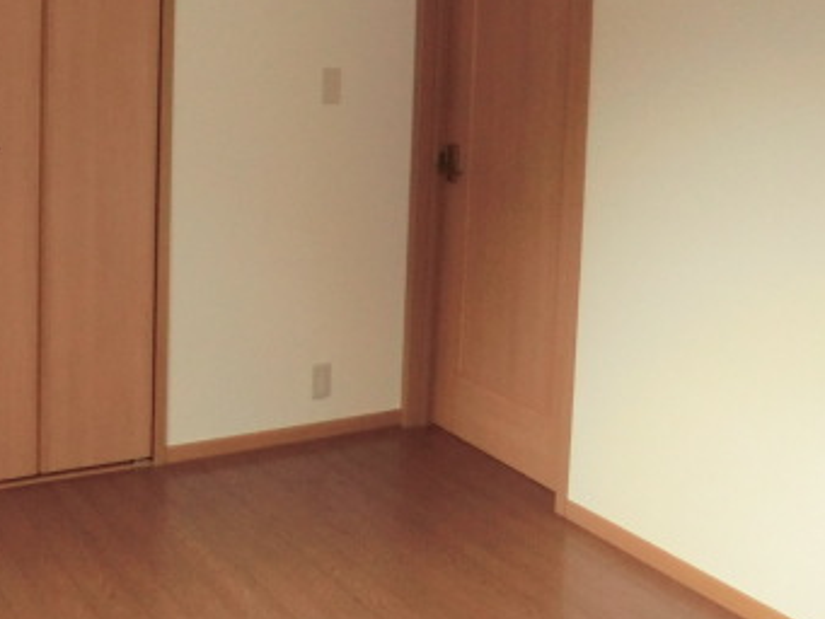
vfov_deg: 31.4
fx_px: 1073
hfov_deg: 41.0
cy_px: 126
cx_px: 215
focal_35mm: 45
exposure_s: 1/25
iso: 400
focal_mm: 4.3
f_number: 3.2
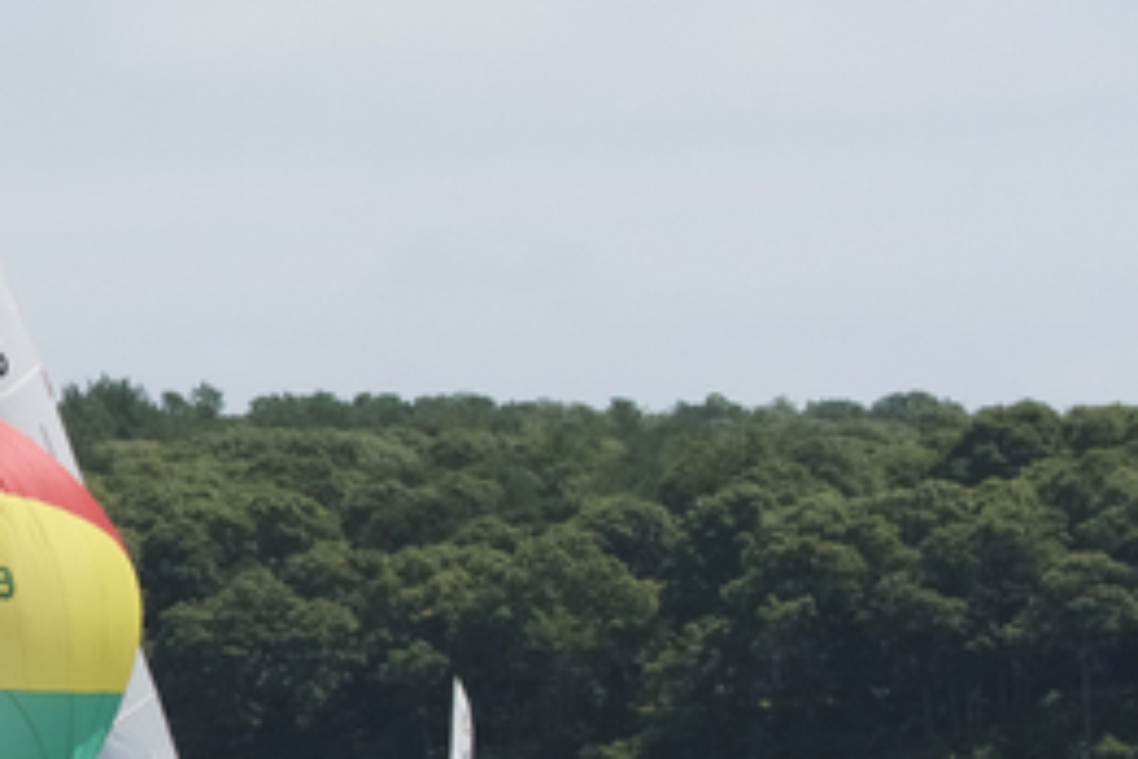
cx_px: -850
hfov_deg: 4.3
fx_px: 14888
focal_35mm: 471
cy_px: 613
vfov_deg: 2.9
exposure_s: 1/3200
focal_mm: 80
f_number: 5.6
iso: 400
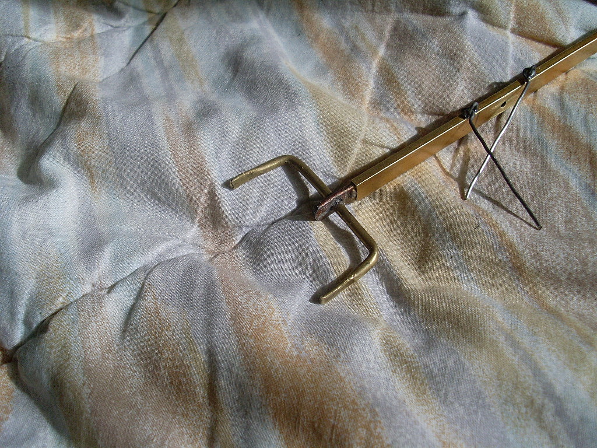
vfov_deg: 37.7
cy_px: 224
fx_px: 655
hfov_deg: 49.0
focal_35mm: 38
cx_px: 298
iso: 80
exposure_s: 1/125
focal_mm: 6.3
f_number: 7.7
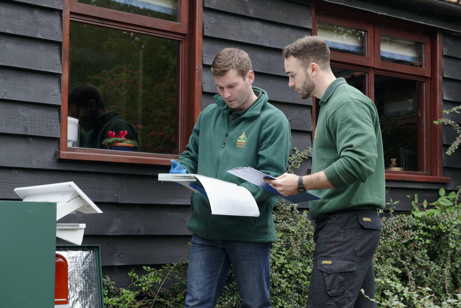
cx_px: 230
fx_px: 897
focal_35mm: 70
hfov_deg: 28.8
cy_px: 154
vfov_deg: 19.5
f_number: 8
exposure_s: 1/200
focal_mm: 70
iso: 1250
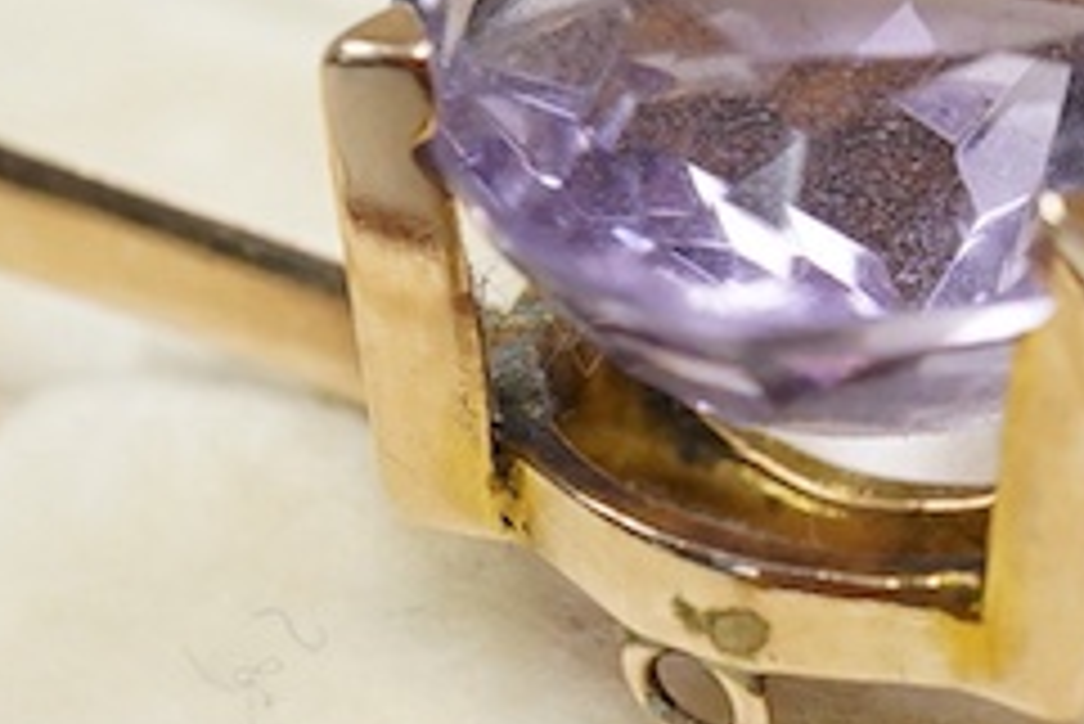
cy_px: 409
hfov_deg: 12.1
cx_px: 994
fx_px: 5062
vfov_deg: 8.2
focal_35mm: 168
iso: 2500
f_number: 14
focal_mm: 30
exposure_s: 1/100
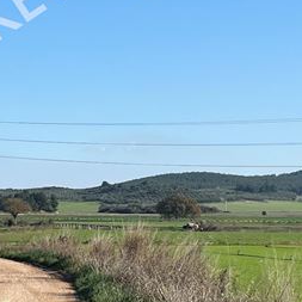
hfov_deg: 13.0
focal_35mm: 131
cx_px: -48
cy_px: 41
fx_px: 1293
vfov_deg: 13.2
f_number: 1.5
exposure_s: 1/4444
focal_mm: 5.7
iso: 50
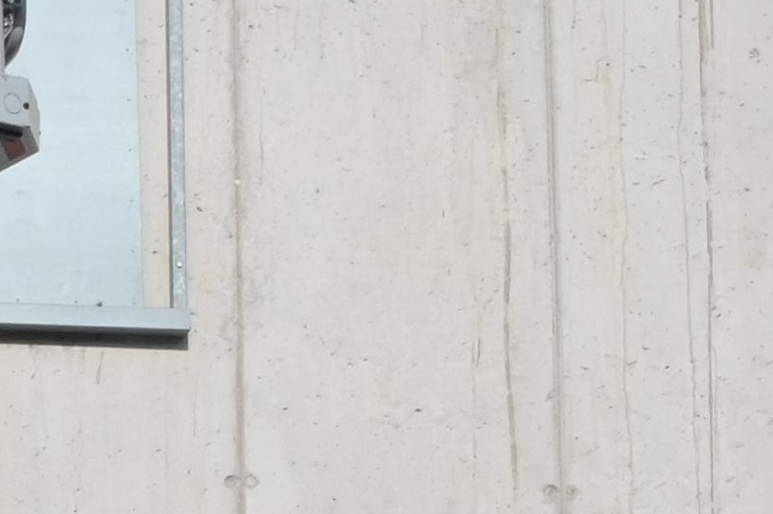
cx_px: -1732
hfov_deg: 6.3
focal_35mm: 296
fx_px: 6350
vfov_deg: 4.5
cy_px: 1180
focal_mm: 39
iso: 1600
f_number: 18
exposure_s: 1/1250
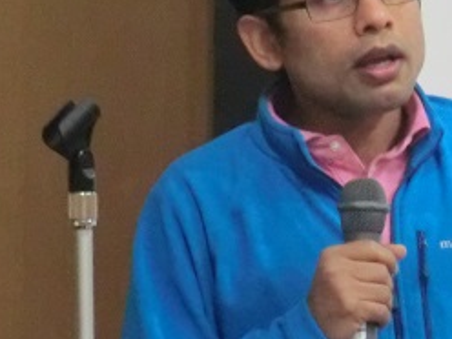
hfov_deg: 3.1
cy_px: 186
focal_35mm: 641
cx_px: 447
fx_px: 8370
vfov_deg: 2.3
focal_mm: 35.7
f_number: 5.2
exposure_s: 1/20
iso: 800
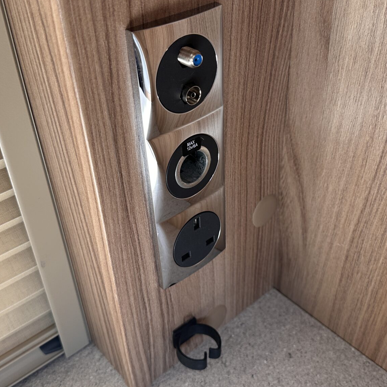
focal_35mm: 38
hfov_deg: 43.9
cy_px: 185
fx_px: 481
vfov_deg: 43.8
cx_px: 197
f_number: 1.78
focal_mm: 6.86
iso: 100
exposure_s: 1/144
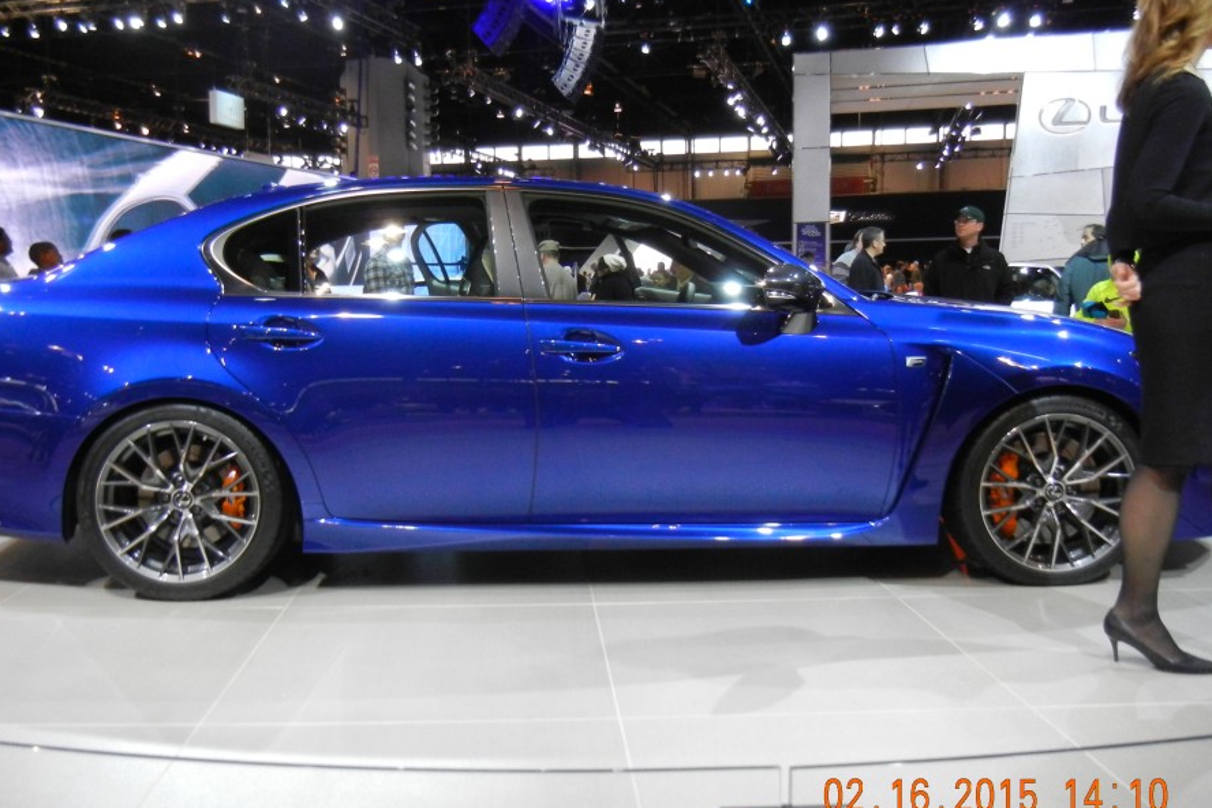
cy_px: 381
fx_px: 1212
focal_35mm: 36
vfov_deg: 36.9
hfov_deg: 53.1
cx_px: 554
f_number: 3.5
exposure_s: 1/105
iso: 640
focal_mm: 5.4
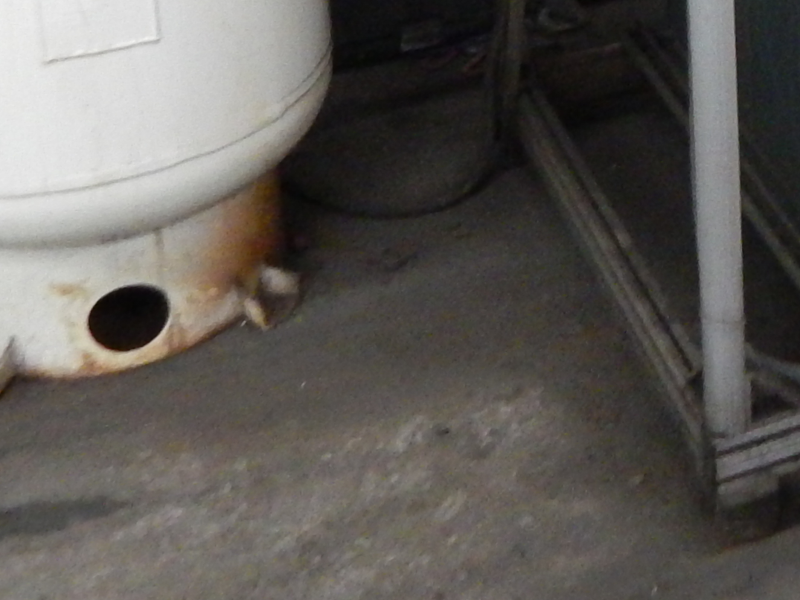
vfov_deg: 16.5
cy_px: -340
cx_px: 967
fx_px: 1849
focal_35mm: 80
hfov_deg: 22.4
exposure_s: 1/6
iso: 200
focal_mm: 4
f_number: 3
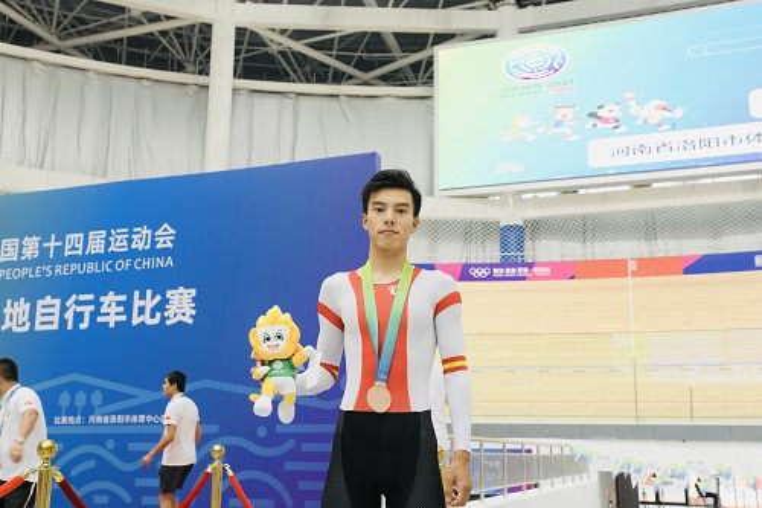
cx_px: 381
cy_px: 254
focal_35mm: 42
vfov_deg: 31.9
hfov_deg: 46.4
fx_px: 889
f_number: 6.3
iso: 640
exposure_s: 1/125
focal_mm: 42
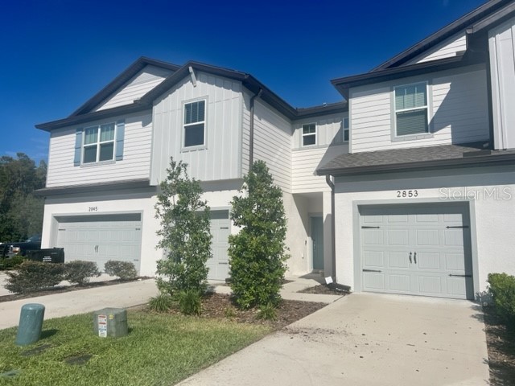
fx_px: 387
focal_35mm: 26
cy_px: 193
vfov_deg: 53.1
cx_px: 258
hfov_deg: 67.3
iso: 50
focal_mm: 5.7
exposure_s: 1/12658
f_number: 1.5
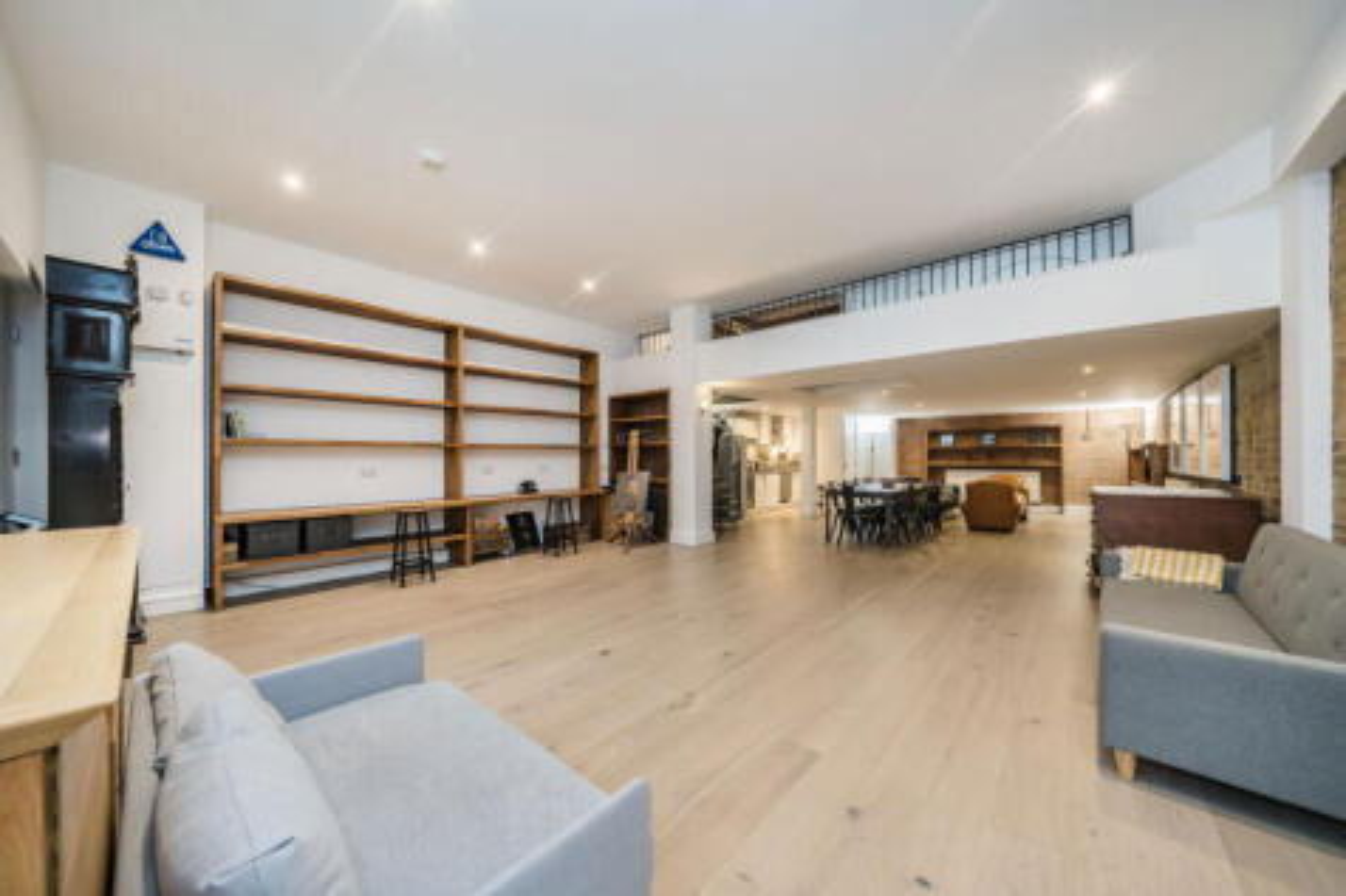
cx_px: 673
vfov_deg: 90.0
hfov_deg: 112.6
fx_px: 448
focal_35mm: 12
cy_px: 448
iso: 800
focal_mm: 12
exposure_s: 1/6
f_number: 9
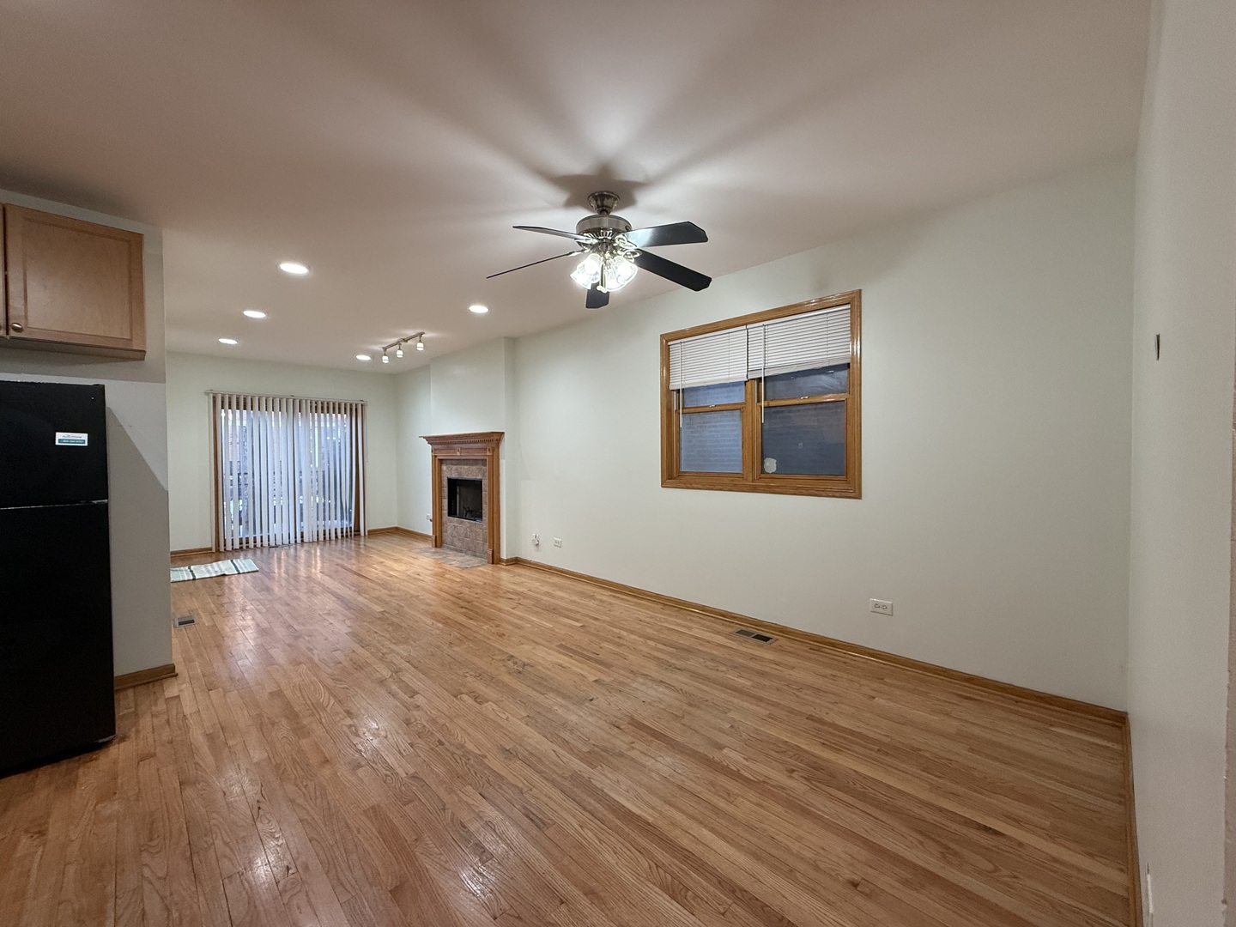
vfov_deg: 85.7
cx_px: 618
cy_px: 464
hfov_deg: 102.1
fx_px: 500
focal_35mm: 14
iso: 250
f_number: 2.2
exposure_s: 1/120
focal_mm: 2.22
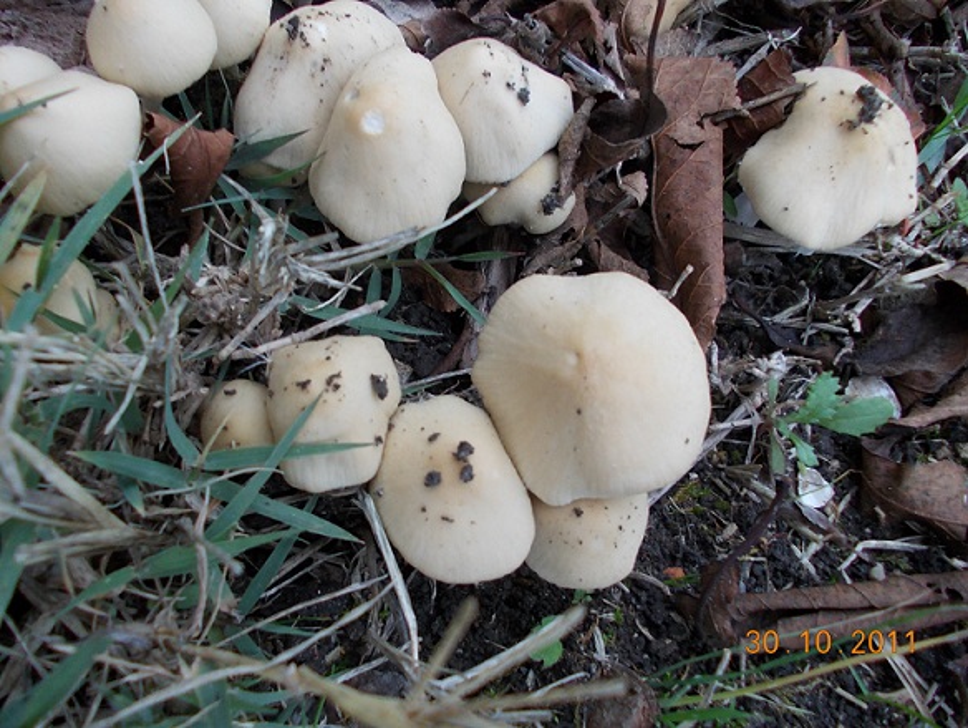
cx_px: 484
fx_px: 784
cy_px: 364
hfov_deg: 63.4
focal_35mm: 28
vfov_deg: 49.8
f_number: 2.7
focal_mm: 4
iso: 80
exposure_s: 1/25
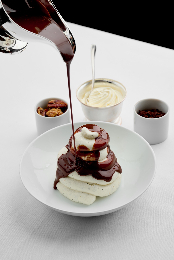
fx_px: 508
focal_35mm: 70
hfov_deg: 19.5
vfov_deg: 28.8
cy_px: 130
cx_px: 87
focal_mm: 70
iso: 125
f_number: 8
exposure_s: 1/160
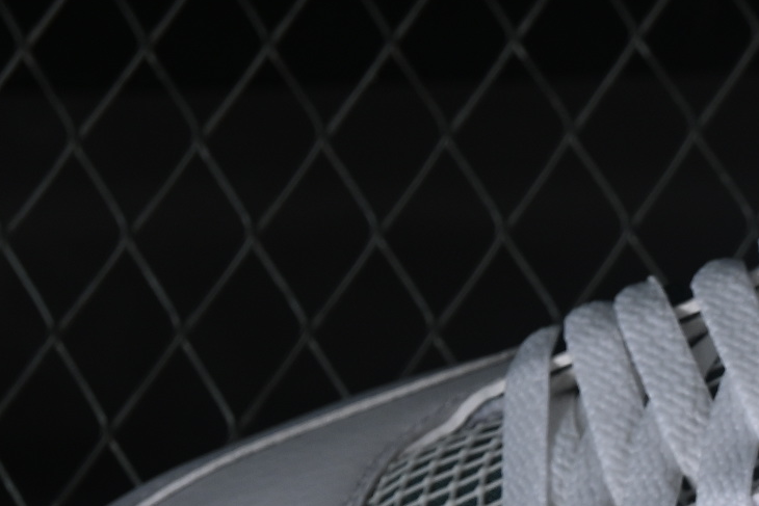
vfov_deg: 4.8
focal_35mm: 286
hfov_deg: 7.1
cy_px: 825
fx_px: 6031
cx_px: 1023
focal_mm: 50
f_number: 7.1
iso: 160
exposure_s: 1/80
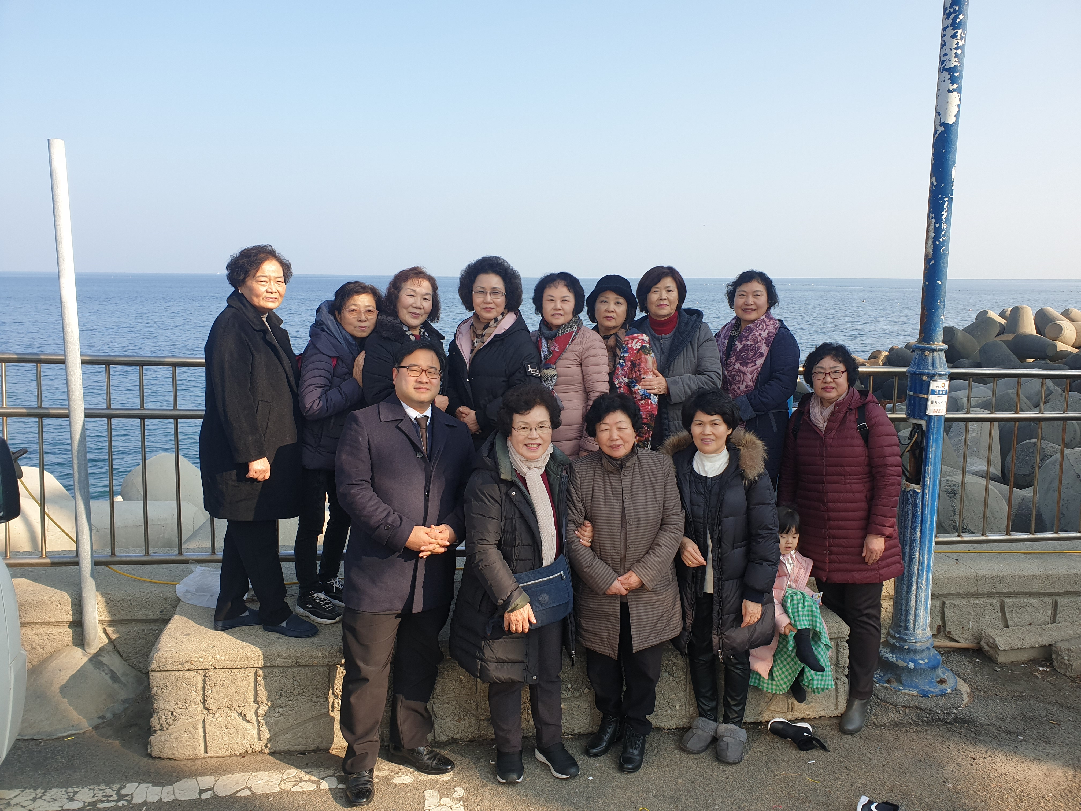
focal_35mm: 26
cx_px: 540
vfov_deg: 53.1
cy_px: 406
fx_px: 812
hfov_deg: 67.3
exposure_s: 1/694
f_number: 2.4
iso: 50
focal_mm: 4.3
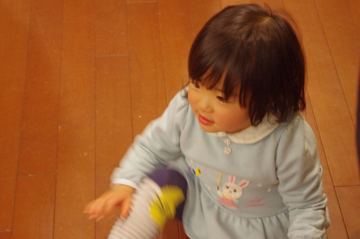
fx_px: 1019
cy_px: 117
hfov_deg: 20.0
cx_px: 180
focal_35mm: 102
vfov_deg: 13.4
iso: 2000
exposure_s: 1/15
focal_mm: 55
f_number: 5.6
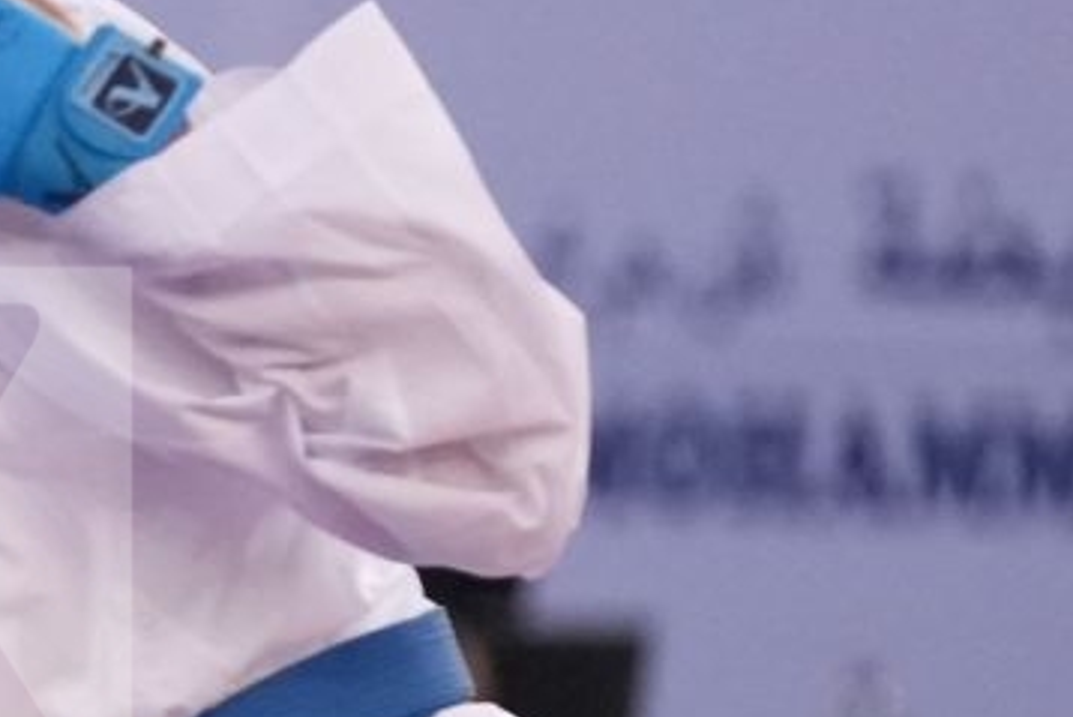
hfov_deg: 1.4
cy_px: 540
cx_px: -1163
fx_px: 44217
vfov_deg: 0.9
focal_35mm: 1483
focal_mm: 197
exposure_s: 1/1000
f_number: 2.8
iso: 2500
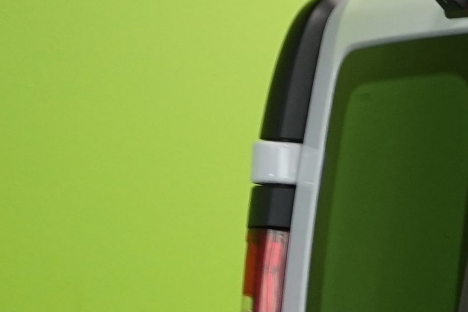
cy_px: 415
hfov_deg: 6.7
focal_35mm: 278
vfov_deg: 4.9
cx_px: 1396
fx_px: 3613
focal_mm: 45
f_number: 6.3
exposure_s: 1/50
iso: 1000
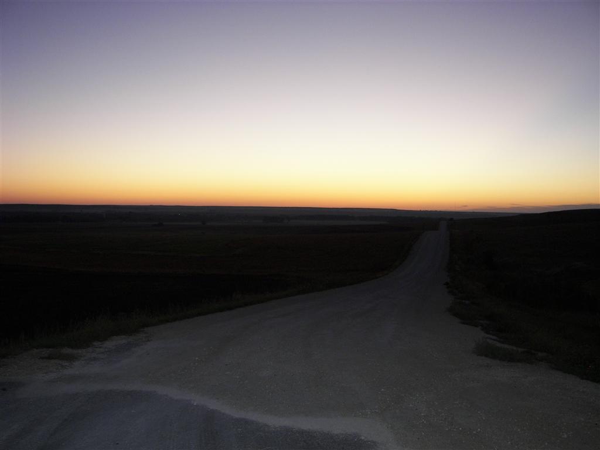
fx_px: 624
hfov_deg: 51.4
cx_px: 300
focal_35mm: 36
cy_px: 225
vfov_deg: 39.7
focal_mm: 6
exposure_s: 1/30
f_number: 2.8
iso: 80
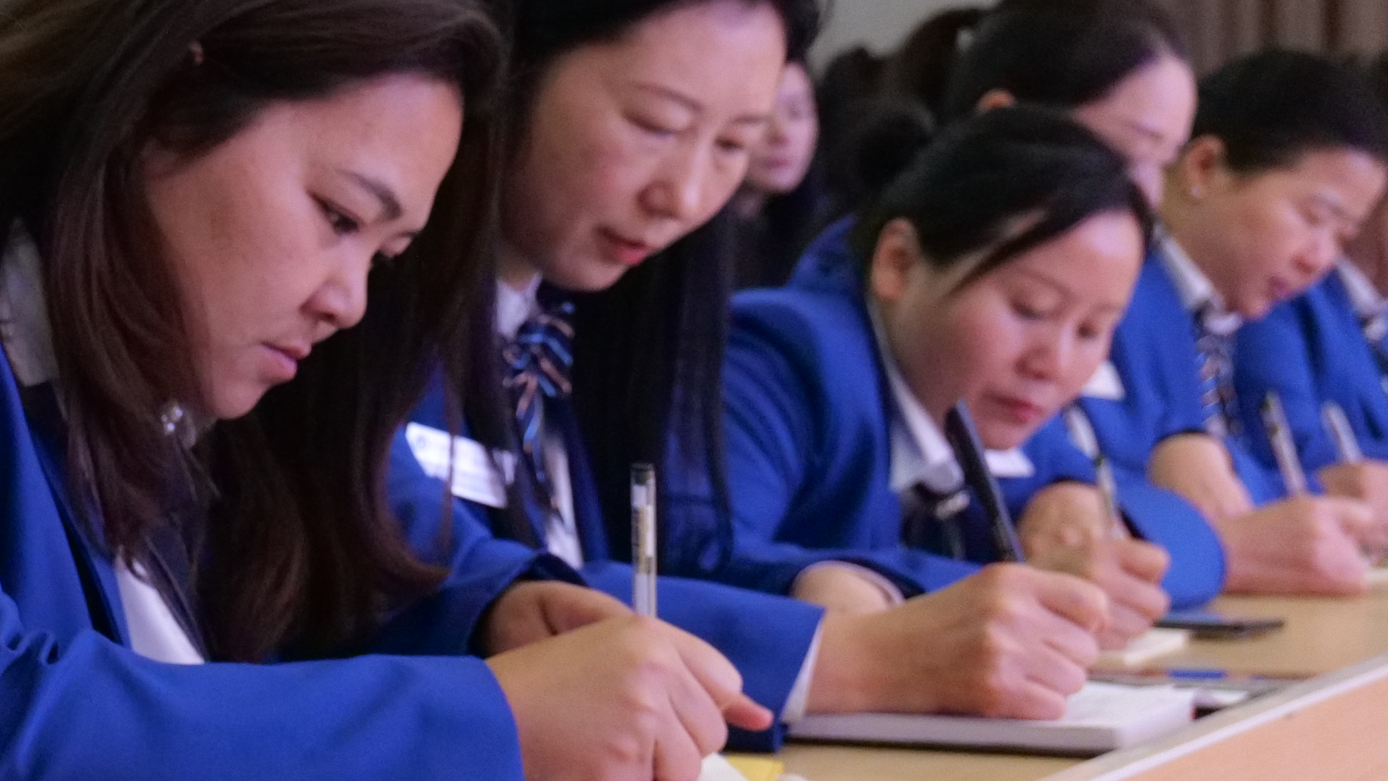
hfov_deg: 21.6
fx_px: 3423
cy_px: 208
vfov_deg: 13.0
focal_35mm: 93
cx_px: -189
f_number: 5.5
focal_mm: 36
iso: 8000
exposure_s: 1/320
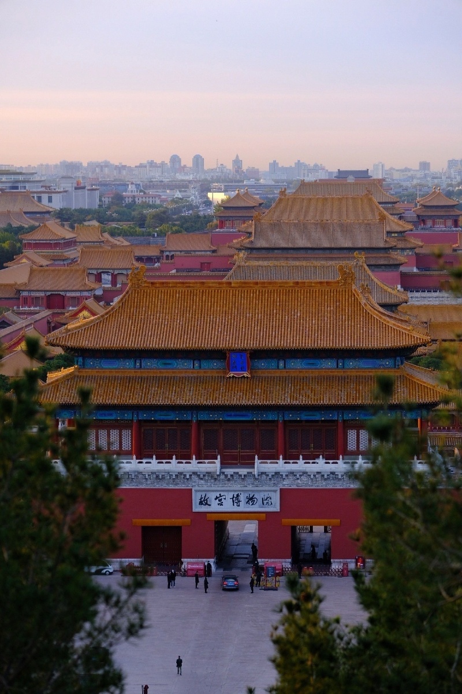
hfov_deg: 11.4
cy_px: 347
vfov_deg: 17.1
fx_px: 2310
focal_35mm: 120
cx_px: 231
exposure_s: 1/200
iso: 640
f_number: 5
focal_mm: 80
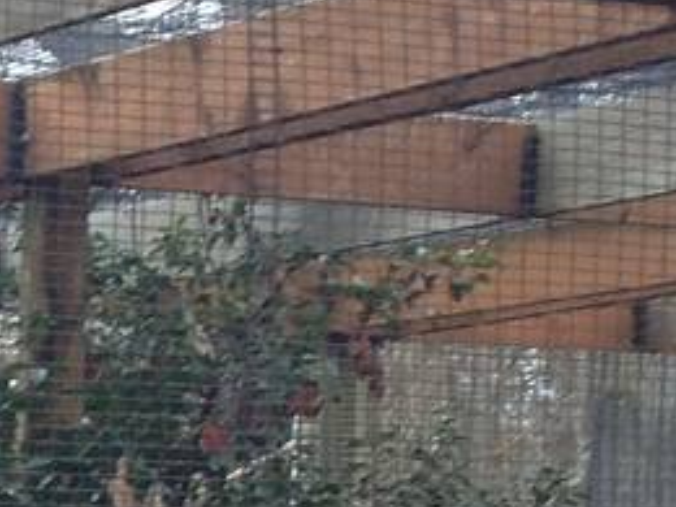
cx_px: -380
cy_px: 835
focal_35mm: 215
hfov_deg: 8.9
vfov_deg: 6.8
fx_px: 4199
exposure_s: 1/120
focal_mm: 4.28
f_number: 2.4
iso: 80
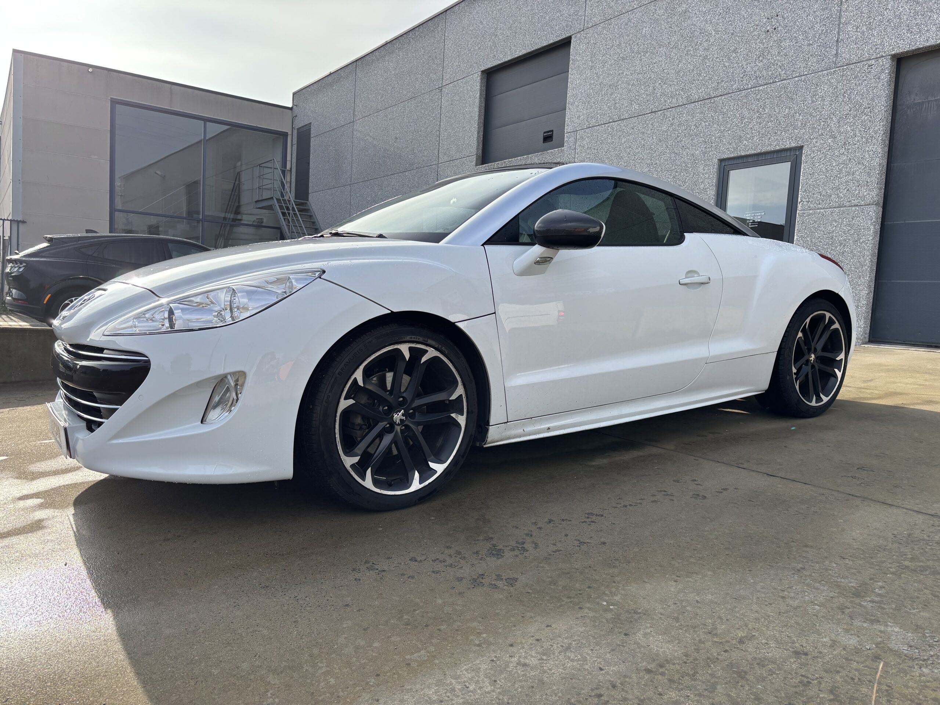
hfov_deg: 67.3
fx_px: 706
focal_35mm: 26
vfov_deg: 53.1
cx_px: 470
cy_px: 352
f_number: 1.6
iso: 50
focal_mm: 5.96
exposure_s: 1/1721
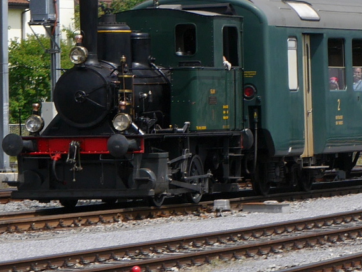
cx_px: 276
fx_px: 1851
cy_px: 79
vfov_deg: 8.4
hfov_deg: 11.1
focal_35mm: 177
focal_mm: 42
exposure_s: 1/320
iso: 160
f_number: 9
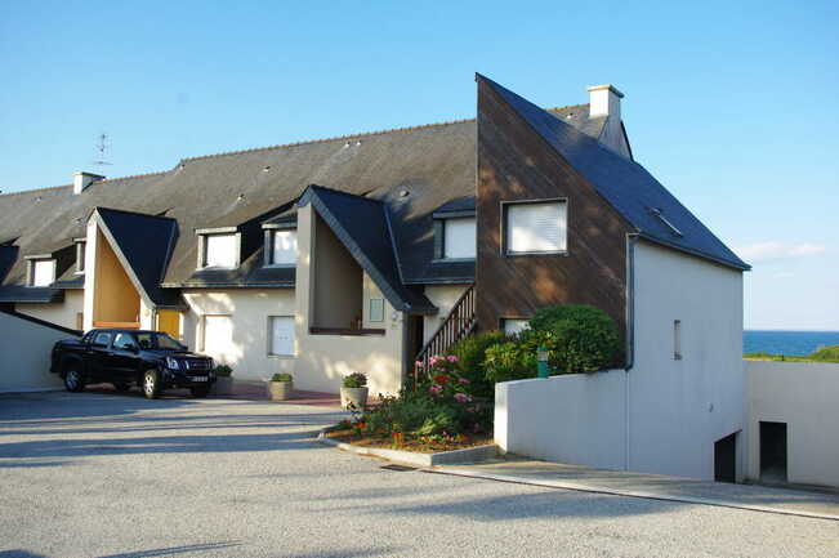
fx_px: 792
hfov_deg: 55.8
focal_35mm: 34
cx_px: 420
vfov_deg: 38.8
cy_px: 279
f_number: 5.6
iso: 100
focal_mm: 23.13
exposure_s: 1/180
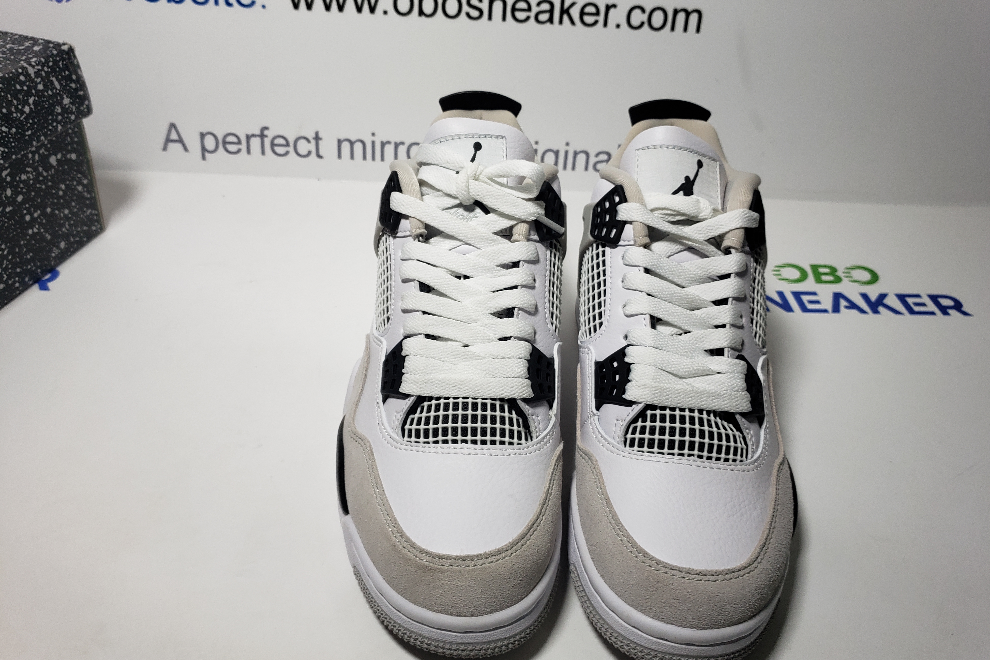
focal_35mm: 28
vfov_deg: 46.4
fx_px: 770
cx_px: 508
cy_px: 348
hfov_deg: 65.5
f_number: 2.4
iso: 50
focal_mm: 4.3
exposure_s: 1/547
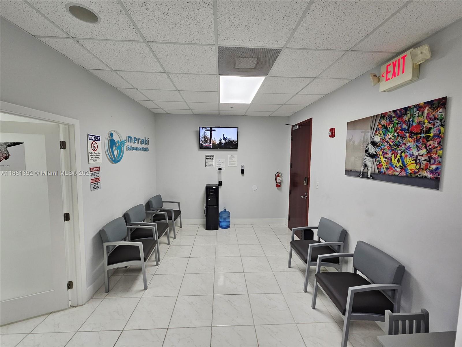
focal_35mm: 13
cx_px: 231
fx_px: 174
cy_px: 174
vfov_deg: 89.9
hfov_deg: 106.2
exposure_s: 1/60
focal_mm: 2.2
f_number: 2.2
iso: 100
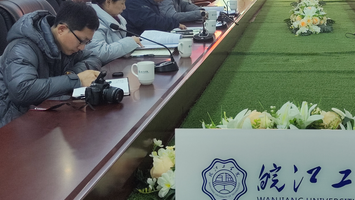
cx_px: 272
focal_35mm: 63
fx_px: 593
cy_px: 30
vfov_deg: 18.9
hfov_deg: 32.6
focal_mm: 5.59
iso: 50
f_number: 1.88
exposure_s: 1/102
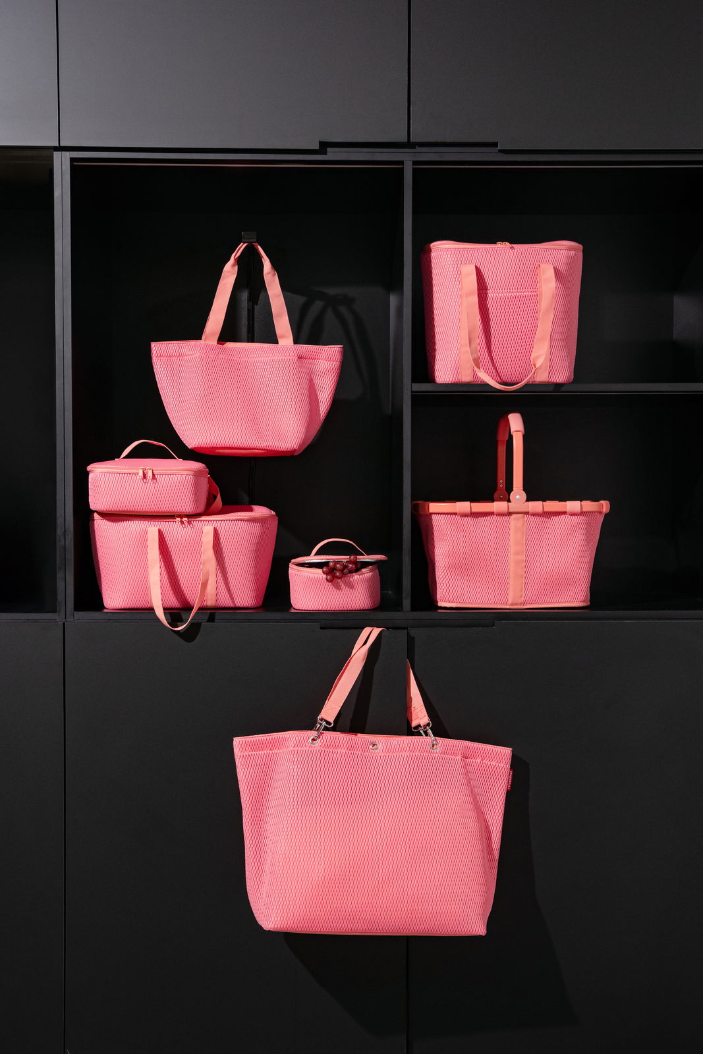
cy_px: 527
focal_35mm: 45
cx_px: 352
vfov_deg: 43.6
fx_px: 1318
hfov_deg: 29.9
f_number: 5.6
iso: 1000
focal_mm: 45
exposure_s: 1/200
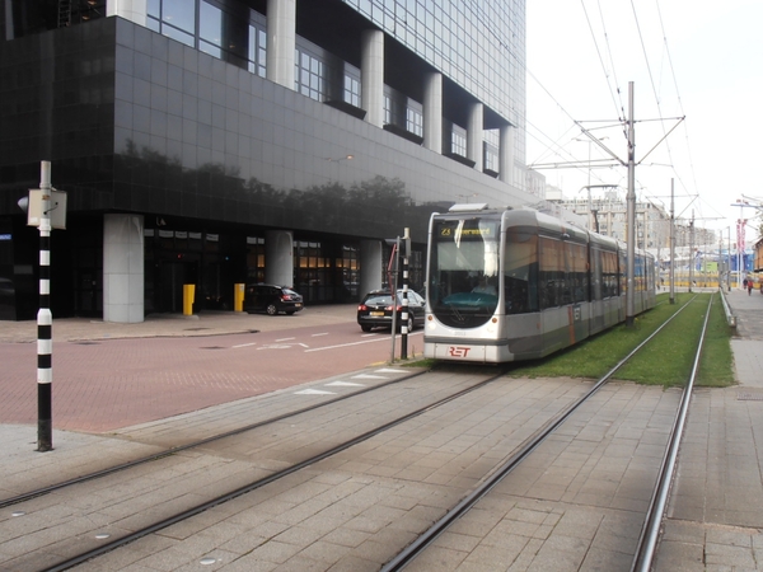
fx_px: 816
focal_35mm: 37
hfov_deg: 50.1
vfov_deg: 38.7
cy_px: 286
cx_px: 382
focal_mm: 6.61
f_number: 3.9
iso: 80
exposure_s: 1/125
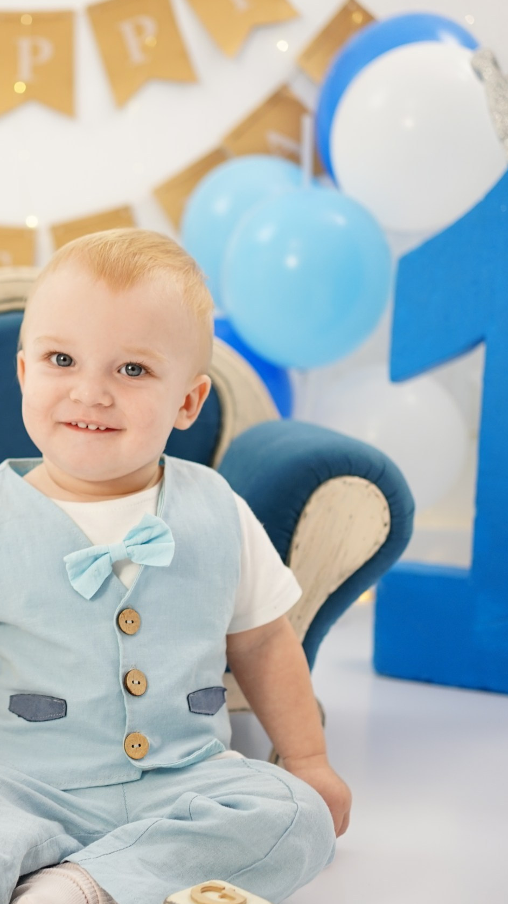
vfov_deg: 37.2
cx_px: -39
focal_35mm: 56
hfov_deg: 20.5
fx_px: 1341
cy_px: 445
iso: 250
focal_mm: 35
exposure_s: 1/160
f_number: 2.8
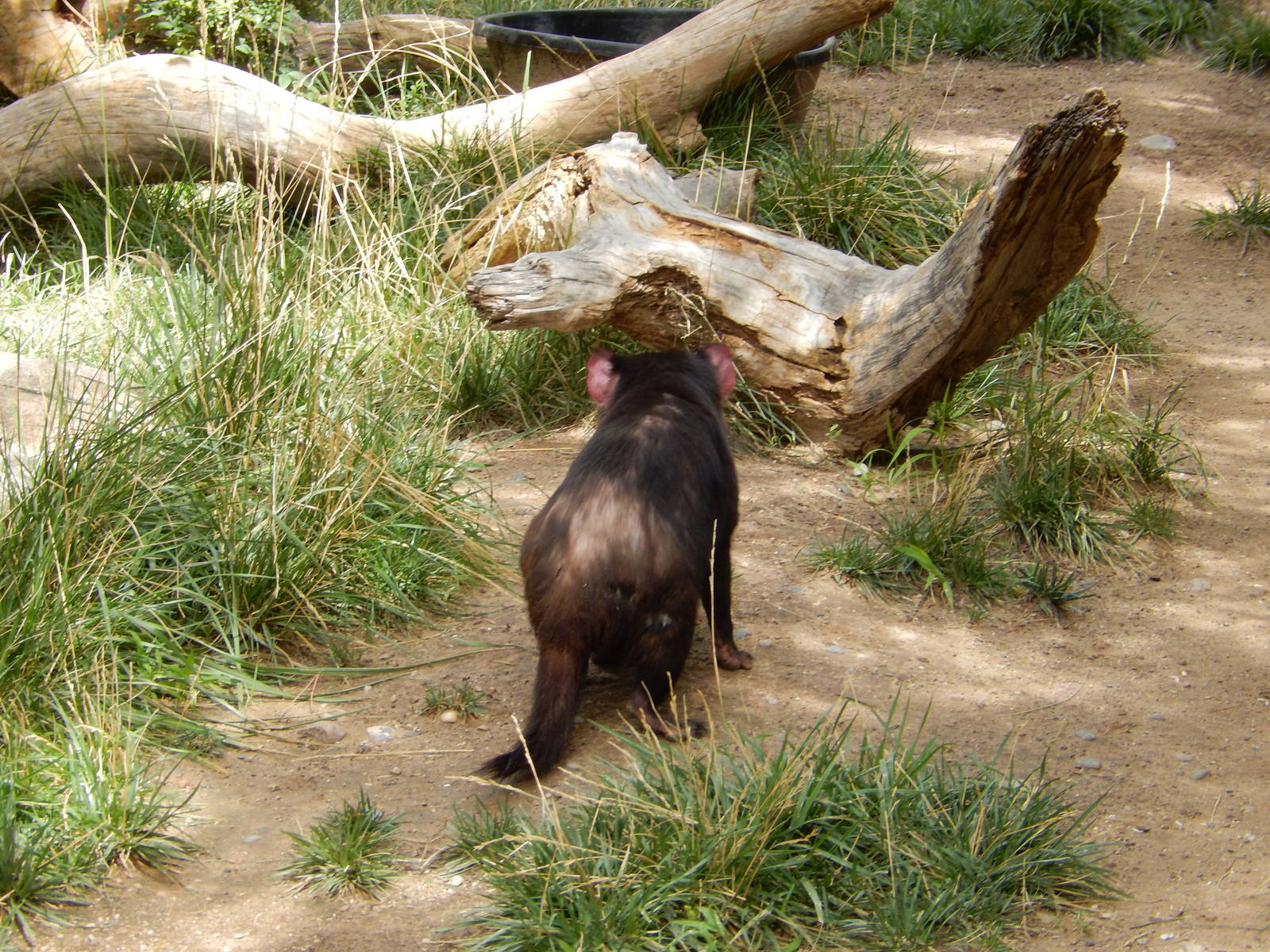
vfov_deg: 11.1
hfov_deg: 14.7
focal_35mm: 134
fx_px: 4916
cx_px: 635
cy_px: 476
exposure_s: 1/50
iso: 125
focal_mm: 24.1
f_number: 5.6
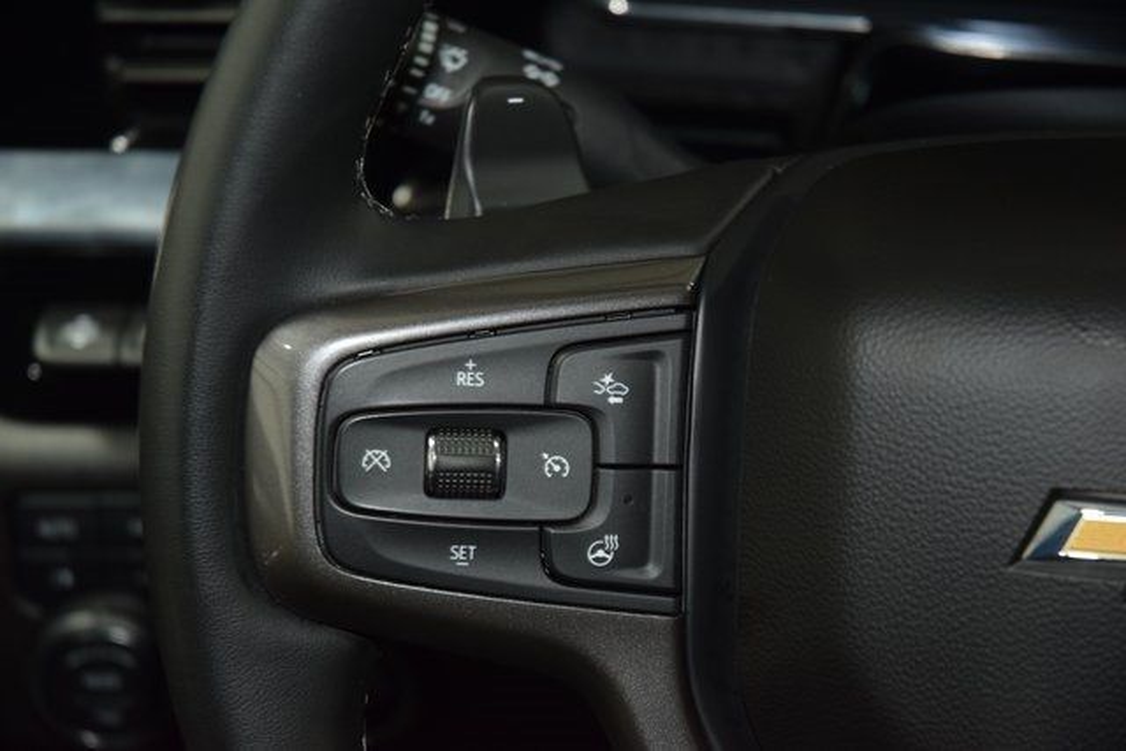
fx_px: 3285
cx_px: 563
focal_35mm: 105
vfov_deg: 13.0
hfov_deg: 19.5
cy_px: 376
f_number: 4.5
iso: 1250
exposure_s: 1/20
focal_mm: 70
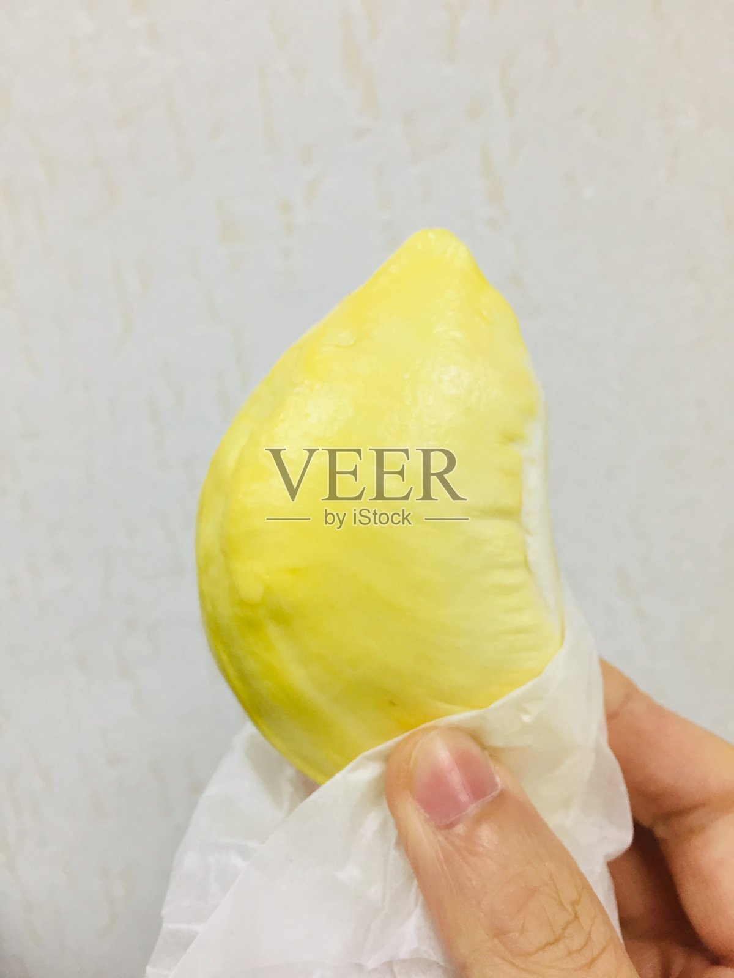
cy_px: 489
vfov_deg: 61.7
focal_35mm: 29
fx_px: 820
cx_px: 367
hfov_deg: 48.2
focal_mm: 4.15
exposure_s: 1/33
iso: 100
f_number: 2.2
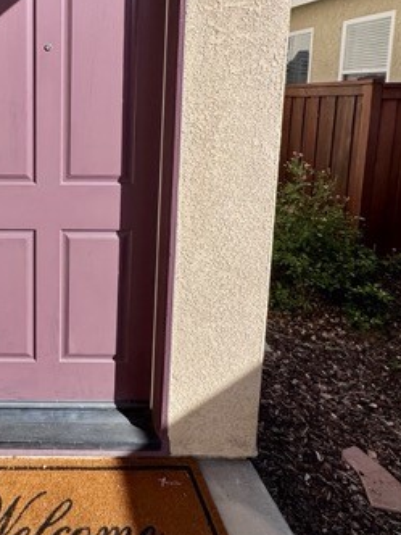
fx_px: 417
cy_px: 145
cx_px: 34
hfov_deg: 46.0
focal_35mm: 27
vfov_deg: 62.2
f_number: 2.2
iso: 50
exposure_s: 1/1506
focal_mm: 2.22
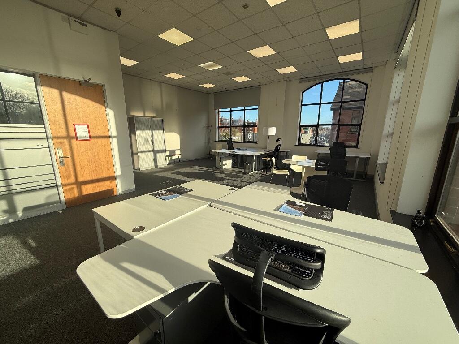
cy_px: 172
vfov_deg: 85.7
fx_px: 186
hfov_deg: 102.1
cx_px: 230
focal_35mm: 14
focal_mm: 2.22
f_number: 2.2
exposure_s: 1/970
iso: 50
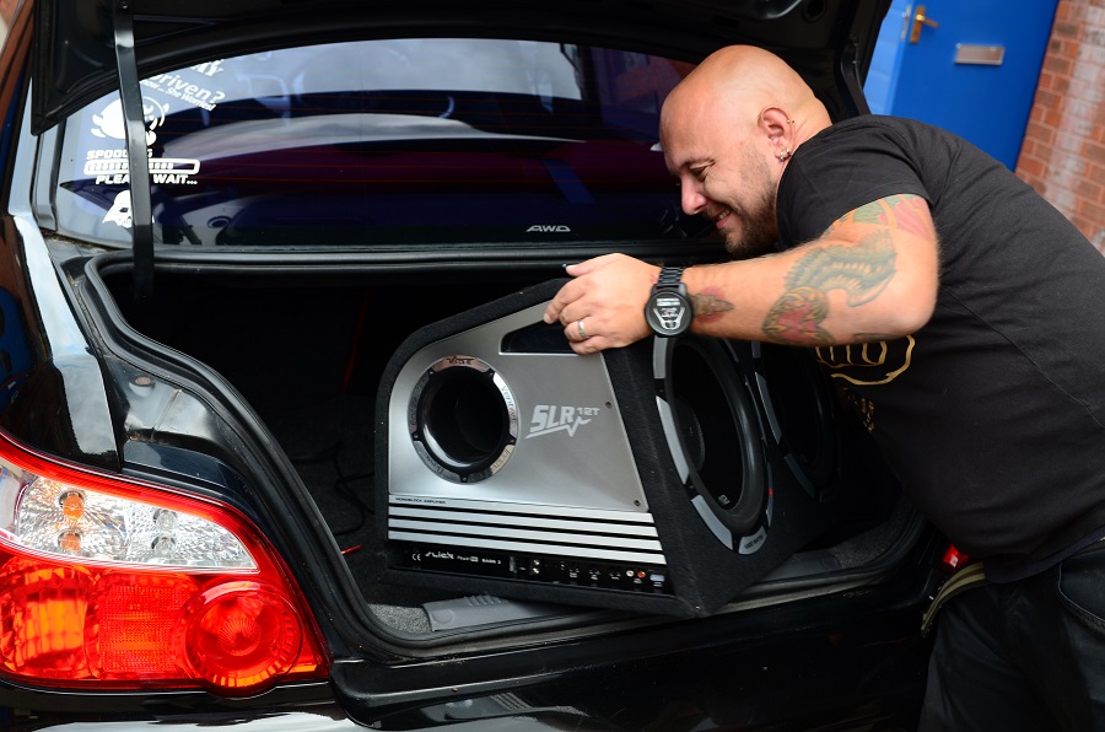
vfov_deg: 32.9
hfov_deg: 48.0
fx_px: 1240
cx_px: 552
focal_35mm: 40
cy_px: 366
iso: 200
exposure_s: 1/100
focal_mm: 27
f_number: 5
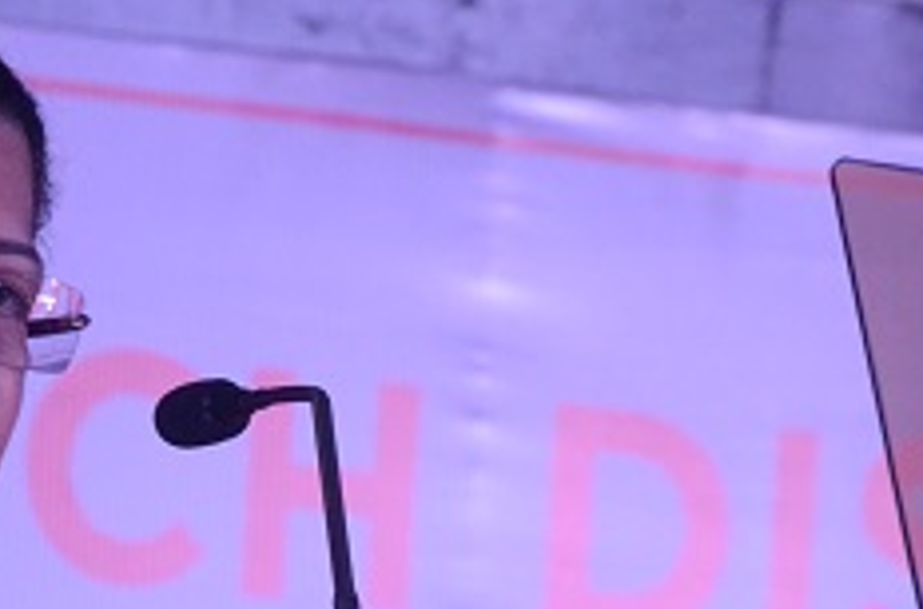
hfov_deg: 3.0
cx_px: -517
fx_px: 17375
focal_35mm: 680
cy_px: 561
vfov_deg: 2.0
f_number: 11
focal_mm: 140
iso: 2500
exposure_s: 1/125
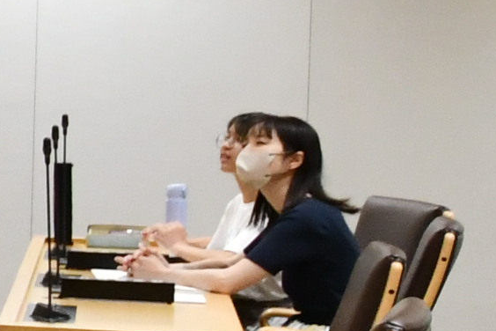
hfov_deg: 9.2
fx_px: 2246
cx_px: -1139
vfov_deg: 8.4
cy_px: 125
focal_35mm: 163
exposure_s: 1/100
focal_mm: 15
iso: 1250
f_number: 5
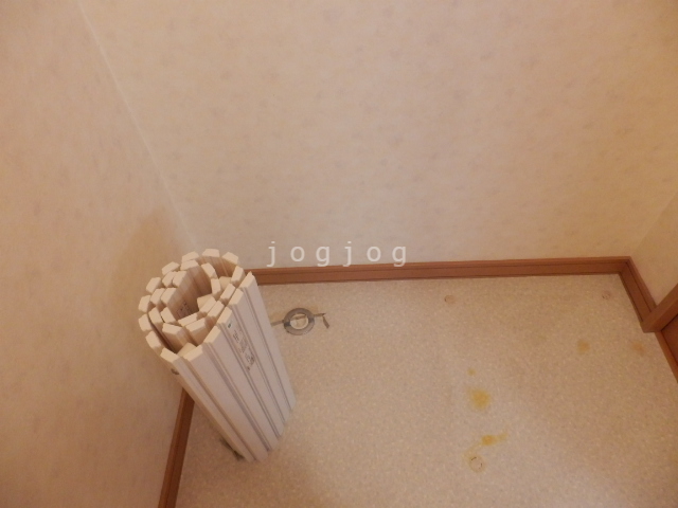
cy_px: 254
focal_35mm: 24
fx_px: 470
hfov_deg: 71.6
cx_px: 339
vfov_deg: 56.8
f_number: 3
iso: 640
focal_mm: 4.2
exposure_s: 1/30
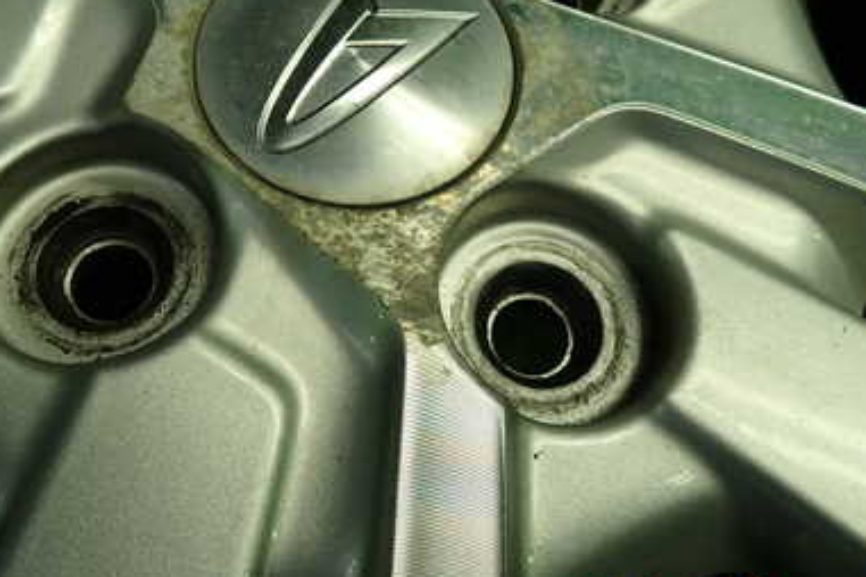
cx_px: 416
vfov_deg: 31.8
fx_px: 986
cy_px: 120
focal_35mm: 41
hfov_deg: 47.4
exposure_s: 1/100
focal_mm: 4.5
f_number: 2
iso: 100
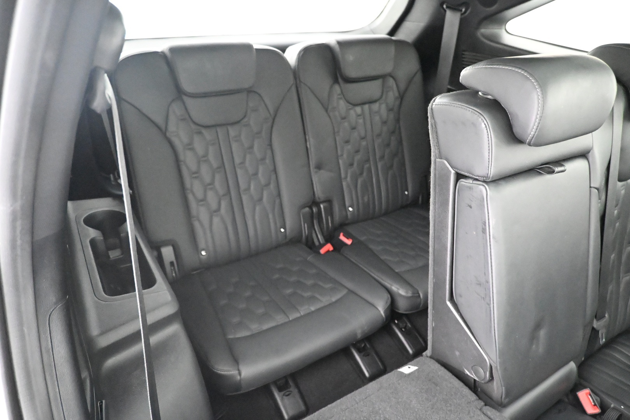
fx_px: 420
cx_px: 315
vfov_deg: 53.1
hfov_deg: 73.7
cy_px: 210
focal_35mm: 24
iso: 12800
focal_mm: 16
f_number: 3.5
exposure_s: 1/8
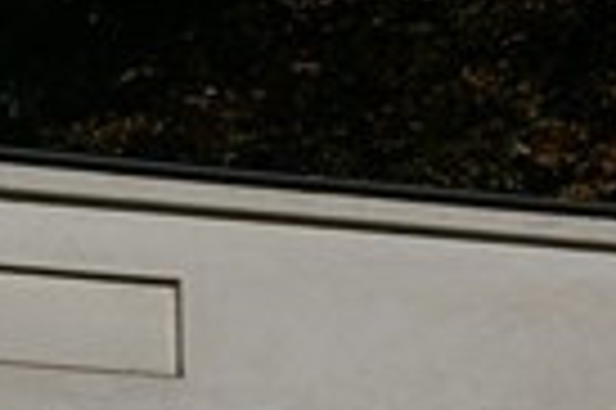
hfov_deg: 5.2
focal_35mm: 385
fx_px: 6586
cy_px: 933
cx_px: -706
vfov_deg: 3.5
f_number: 11
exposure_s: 1/750
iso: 200
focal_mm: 55
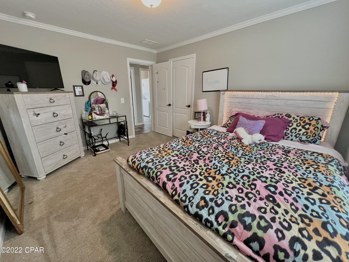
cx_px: 174
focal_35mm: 13
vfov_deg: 89.9
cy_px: 131
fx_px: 131
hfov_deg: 106.2
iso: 250
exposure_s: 1/60
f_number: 1.8
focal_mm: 1.57
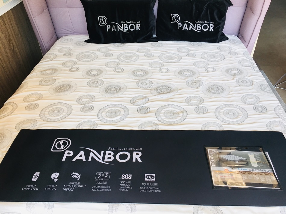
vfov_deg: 48.2
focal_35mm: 29
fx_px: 240
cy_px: 107
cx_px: 143
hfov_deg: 61.6
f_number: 2.2
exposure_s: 1/129
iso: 25
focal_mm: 4.15
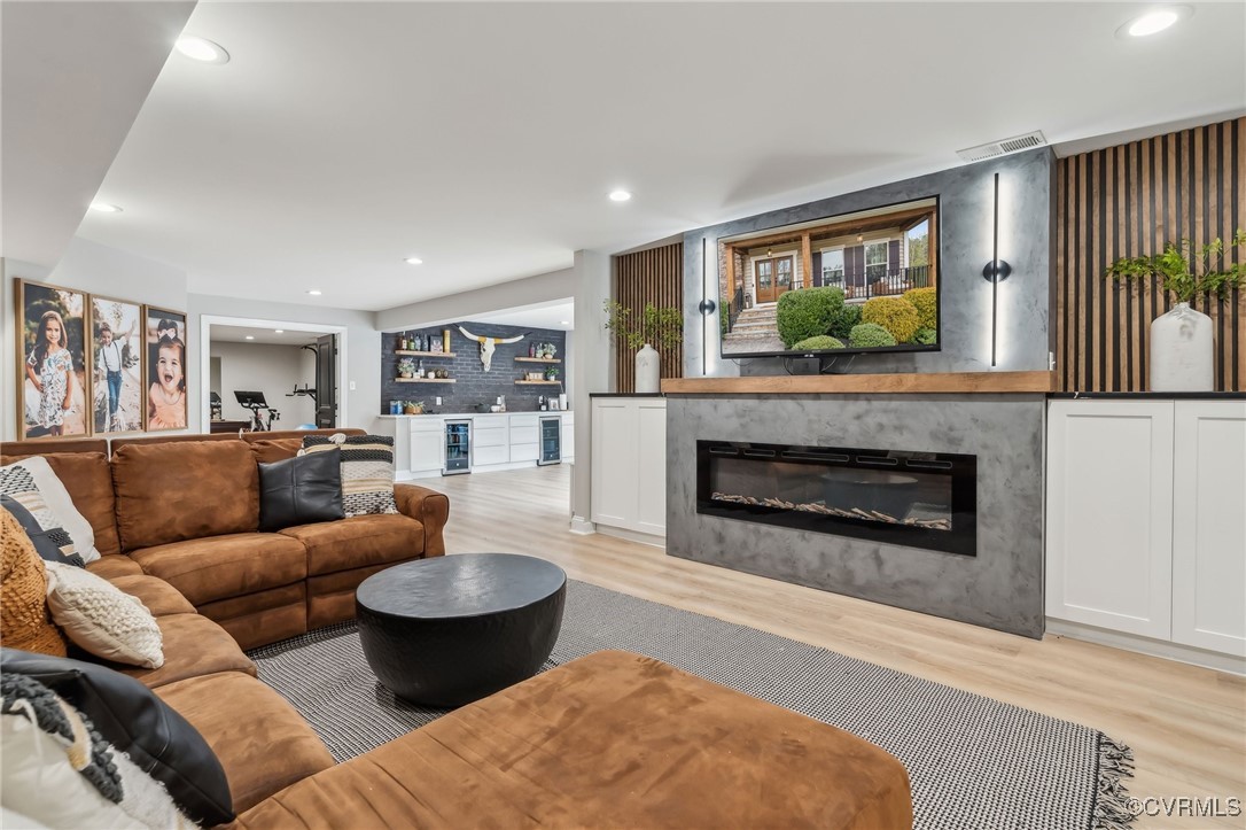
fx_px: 553
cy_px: 415
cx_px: 623
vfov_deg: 73.7
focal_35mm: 16
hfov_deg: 96.8
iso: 200
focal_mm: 16
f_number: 7.1
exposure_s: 1/2
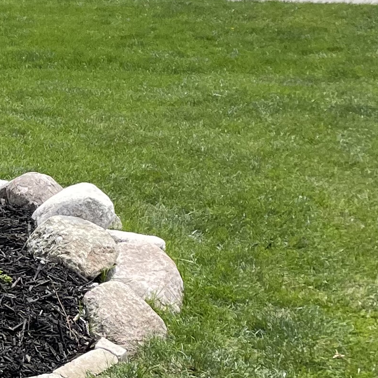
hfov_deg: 13.3
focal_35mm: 117
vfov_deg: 14.8
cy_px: 319
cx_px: -324
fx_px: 1445
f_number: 1.6
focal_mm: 4.2
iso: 32
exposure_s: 1/2212
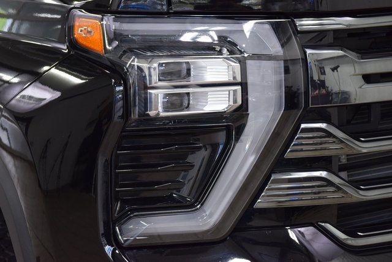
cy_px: 131
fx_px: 1144
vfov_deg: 13.0
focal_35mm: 105
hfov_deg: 19.5
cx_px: 196
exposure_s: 1/30
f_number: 7.1
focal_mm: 70
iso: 1100
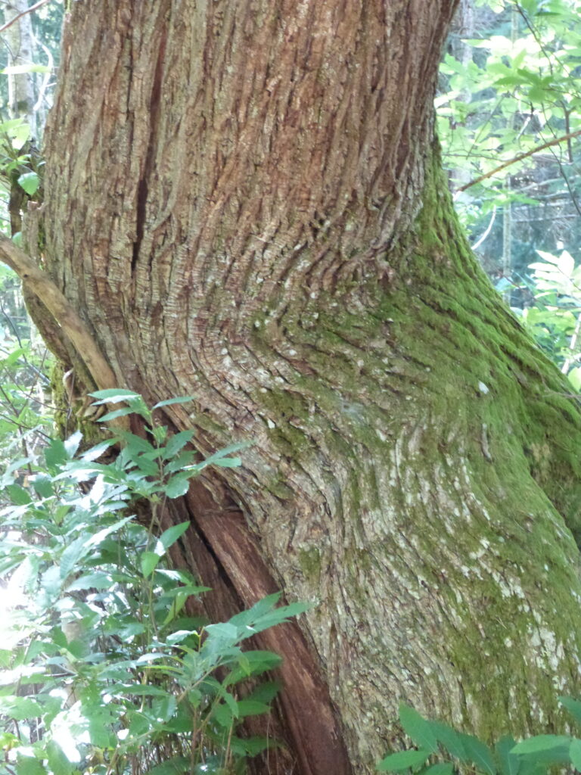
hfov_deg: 19.1
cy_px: 388
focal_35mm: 77
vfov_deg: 25.3
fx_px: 1723
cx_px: 290
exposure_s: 1/13
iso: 800
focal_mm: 13.8
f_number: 3.3
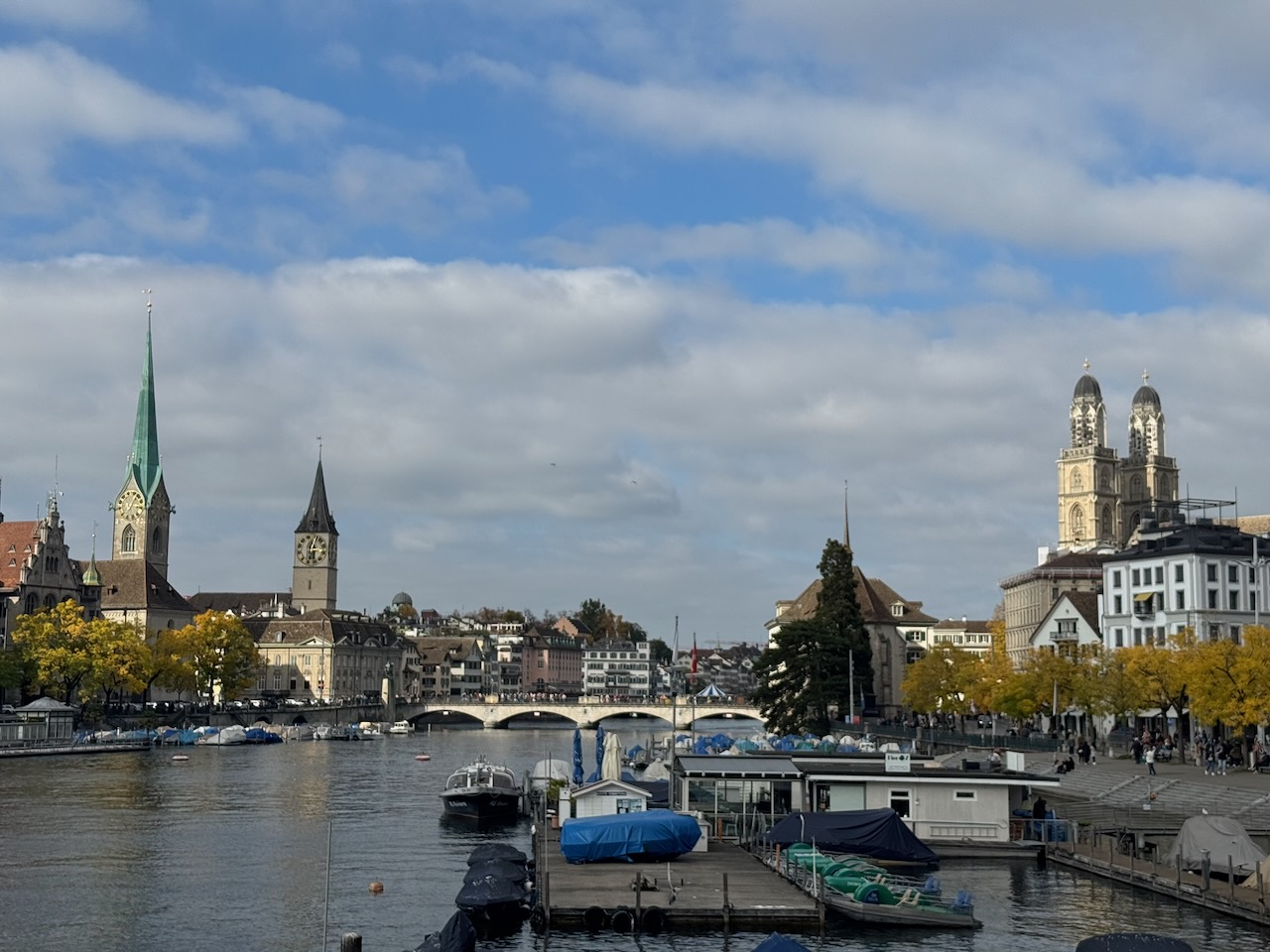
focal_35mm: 48
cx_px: 635
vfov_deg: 30.3
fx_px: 1761
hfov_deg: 39.7
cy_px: 476
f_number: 1.78
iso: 64
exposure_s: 1/7092
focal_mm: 6.76
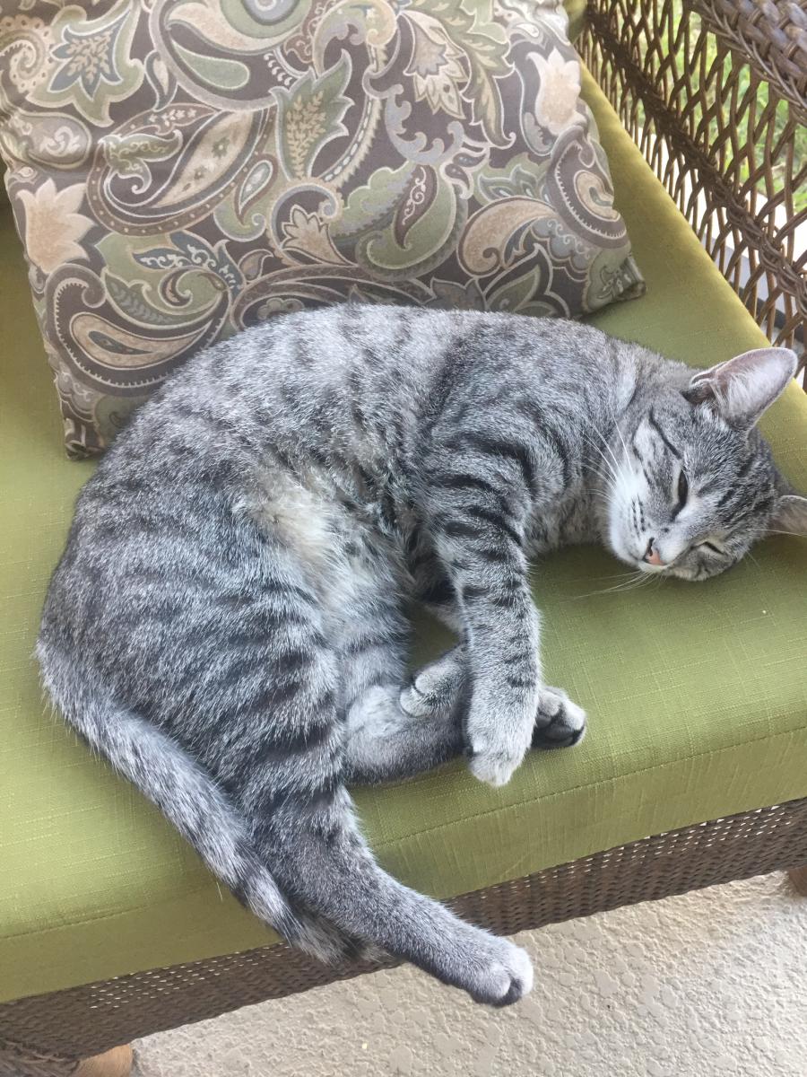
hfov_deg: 48.2
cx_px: 404
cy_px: 538
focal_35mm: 29
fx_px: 901
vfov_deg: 61.7
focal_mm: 4.15
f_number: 2.2
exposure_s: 1/30
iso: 80
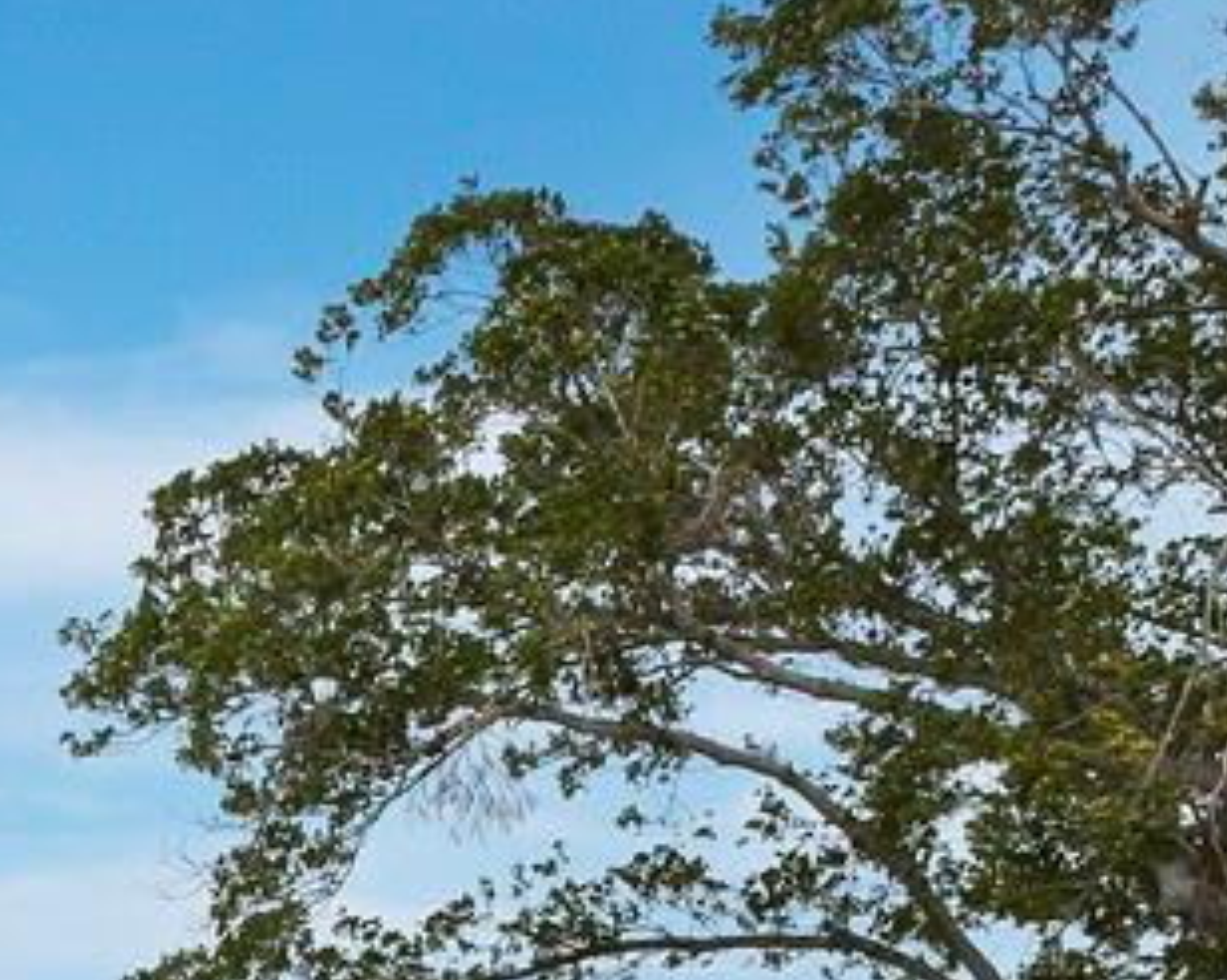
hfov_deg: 22.5
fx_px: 2577
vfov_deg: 19.4
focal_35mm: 71
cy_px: 1362
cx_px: -550
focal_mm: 7
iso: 400
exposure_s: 1/640
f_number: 11
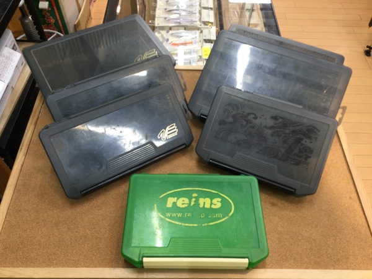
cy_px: 140
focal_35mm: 31
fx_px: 333
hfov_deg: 58.4
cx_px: 186
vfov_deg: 45.4
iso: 40
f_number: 2.4
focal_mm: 3.3
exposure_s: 1/30
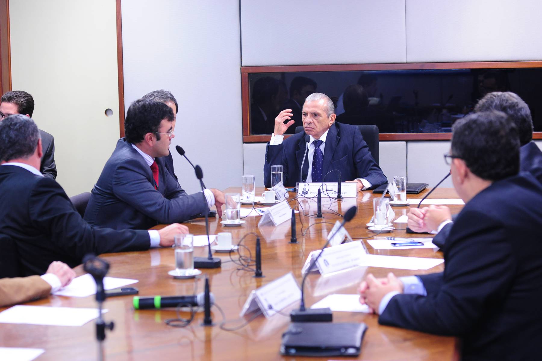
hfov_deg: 25.4
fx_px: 1204
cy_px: 180
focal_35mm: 80
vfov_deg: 17.1
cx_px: 271
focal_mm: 80
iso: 2000
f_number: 5
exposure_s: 1/40
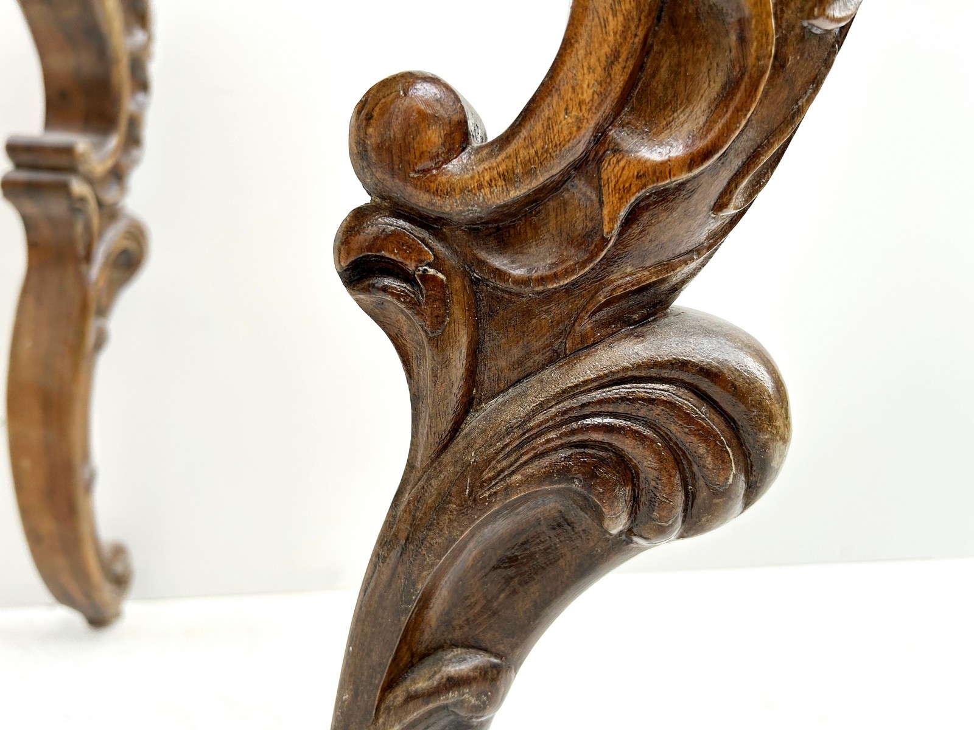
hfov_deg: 67.3
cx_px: 487
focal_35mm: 26
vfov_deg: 53.1
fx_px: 732
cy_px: 365
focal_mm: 5.7
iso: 50
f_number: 1.5
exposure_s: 1/1147
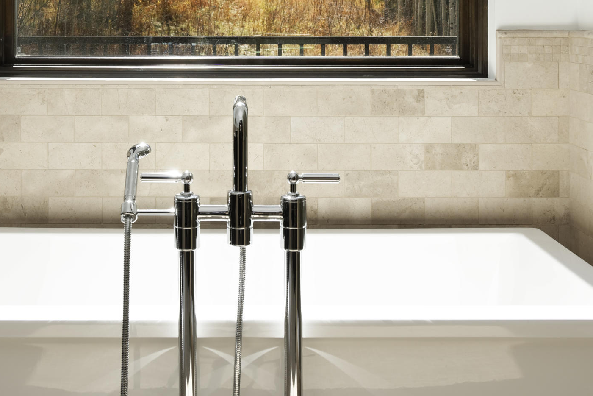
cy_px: 7
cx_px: 247
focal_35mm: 60
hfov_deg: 33.3
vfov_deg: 21.9
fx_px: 988
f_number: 7.1
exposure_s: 1/400
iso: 250
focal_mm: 28
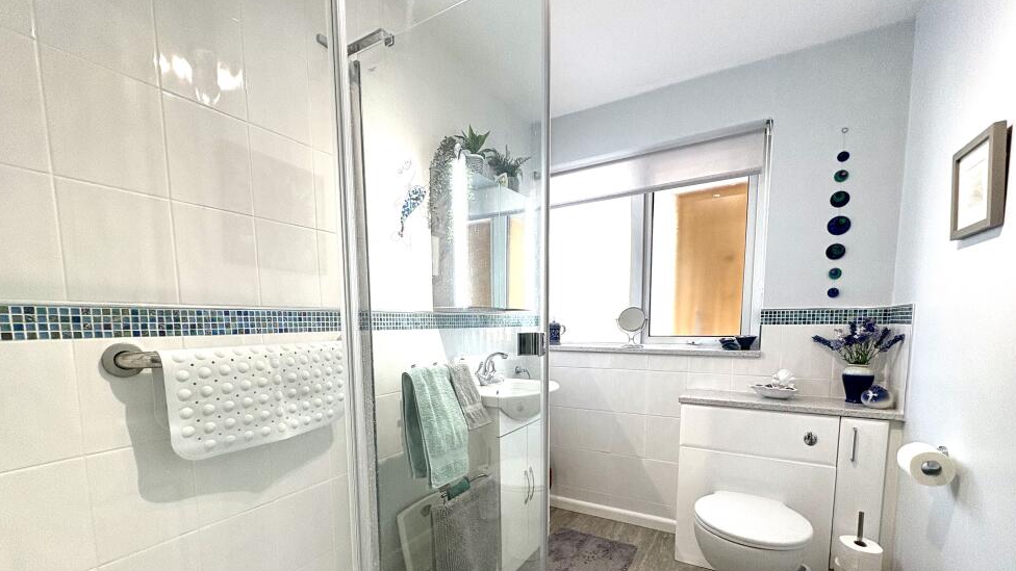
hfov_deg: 99.4
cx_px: 496
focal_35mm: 16
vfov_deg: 65.7
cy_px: 368
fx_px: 431
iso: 100
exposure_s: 1/105
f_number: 2.2
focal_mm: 2.22
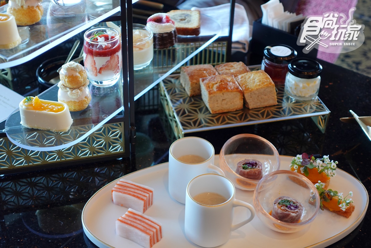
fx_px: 598
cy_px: 124
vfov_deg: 23.4
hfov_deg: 34.5
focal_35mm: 58
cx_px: 186
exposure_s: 1/60
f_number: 2.8
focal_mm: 21.64
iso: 250
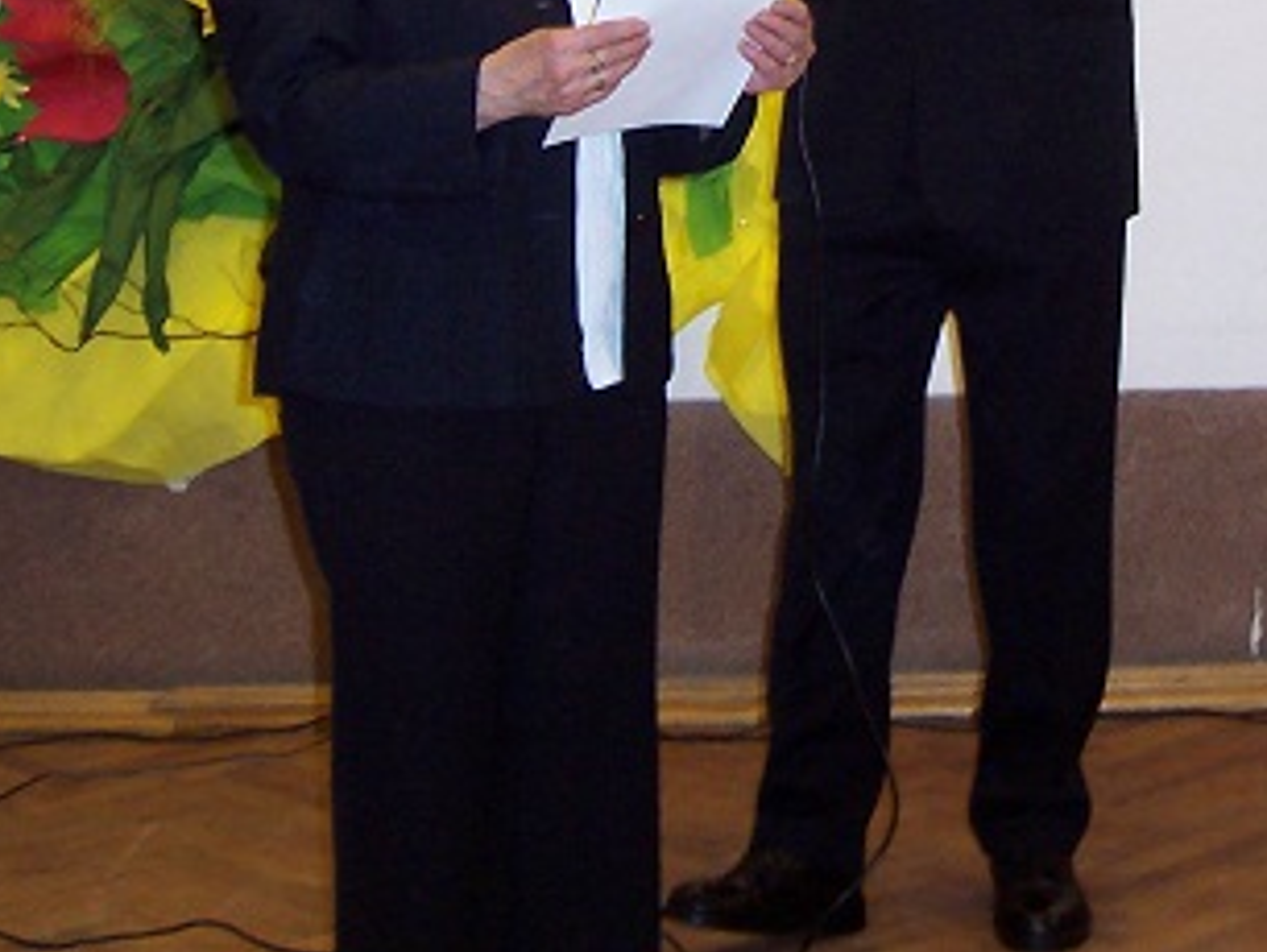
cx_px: 1085
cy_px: -130
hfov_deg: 23.9
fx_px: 2930
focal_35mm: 80
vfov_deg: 17.7
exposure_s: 1/30
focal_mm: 5.6
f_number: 2.8
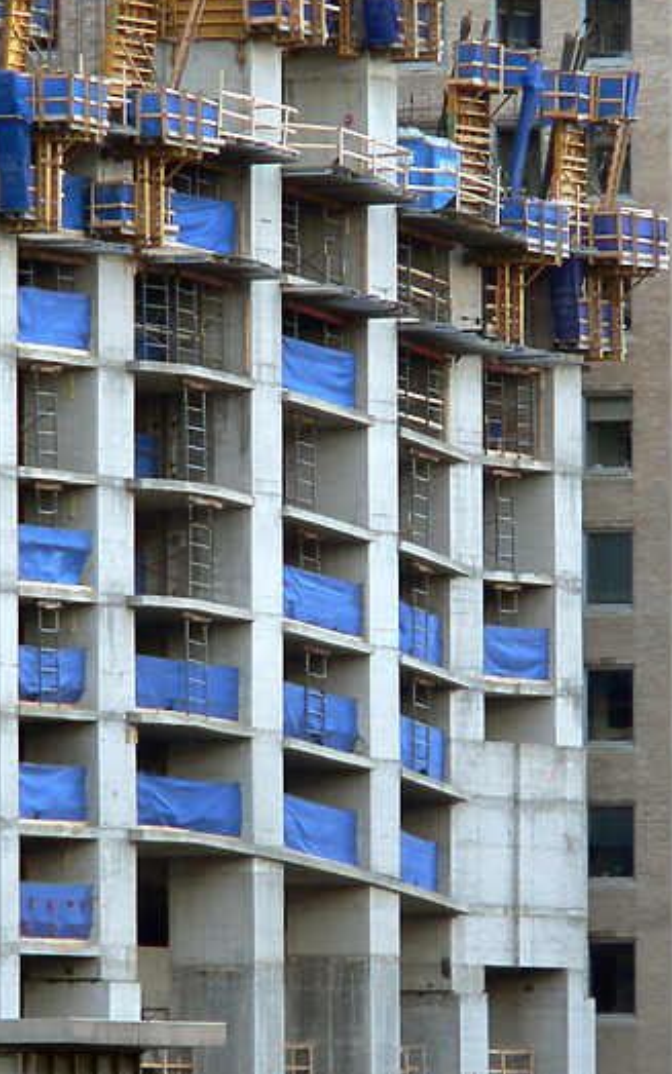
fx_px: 20946
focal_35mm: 715
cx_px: 143
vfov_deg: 2.9
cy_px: 501
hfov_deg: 1.8
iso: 80
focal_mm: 65.2
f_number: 2.8
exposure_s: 1/100
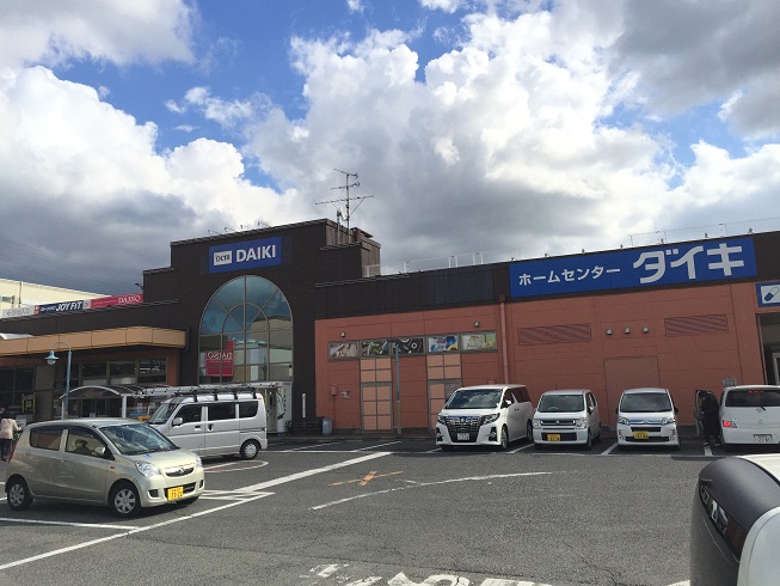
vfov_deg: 48.2
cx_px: 390
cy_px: 293
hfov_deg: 61.7
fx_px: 654
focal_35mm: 29
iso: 32
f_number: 2.2
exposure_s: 1/4950
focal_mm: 4.15
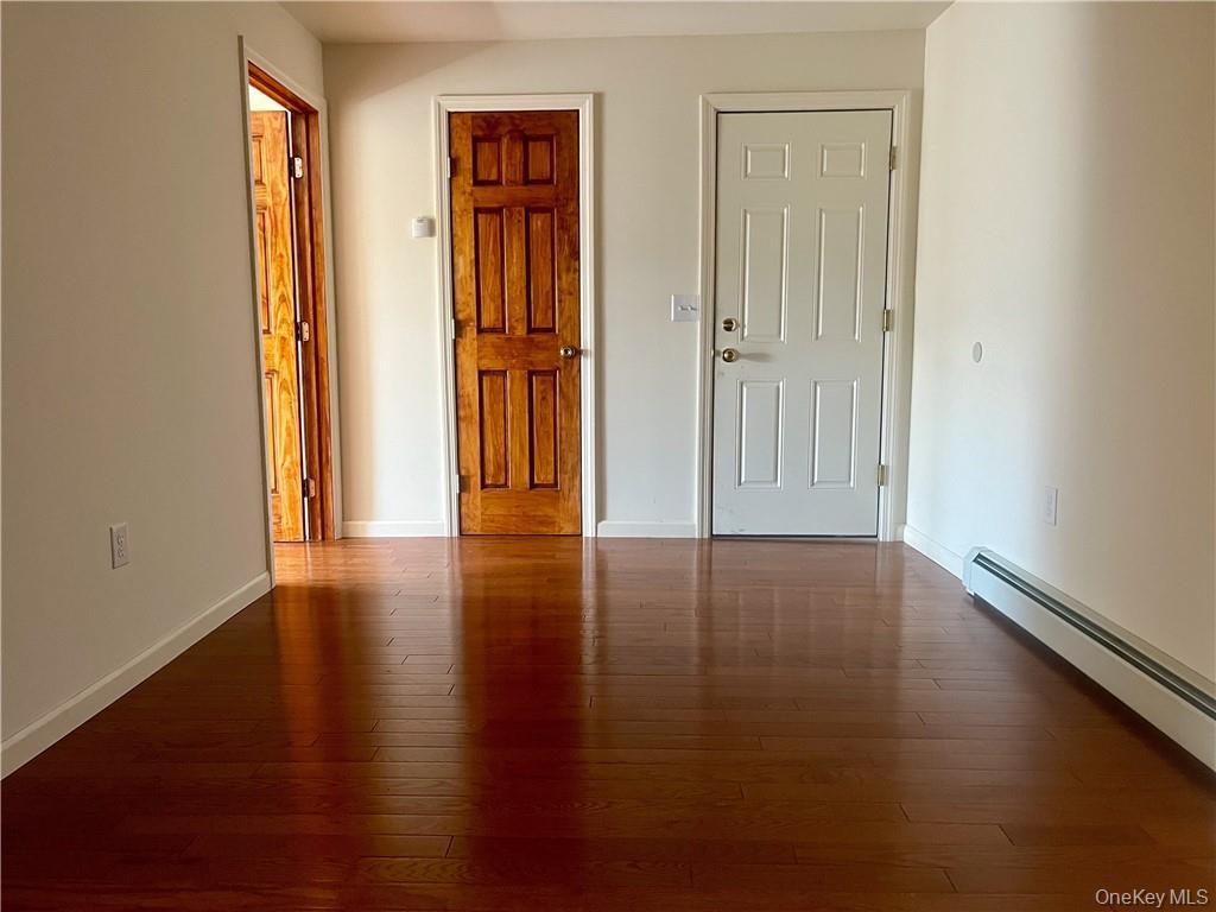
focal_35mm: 26
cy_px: 456
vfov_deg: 53.1
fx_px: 913
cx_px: 608
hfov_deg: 67.3
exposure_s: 1/40
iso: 400
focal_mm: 5.1
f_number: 1.6
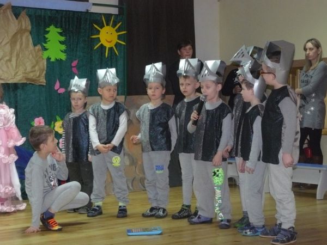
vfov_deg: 19.4
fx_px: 718
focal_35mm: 76
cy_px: 122
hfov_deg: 25.7
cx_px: 164
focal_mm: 12.6
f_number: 3.2
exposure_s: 1/30
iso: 400
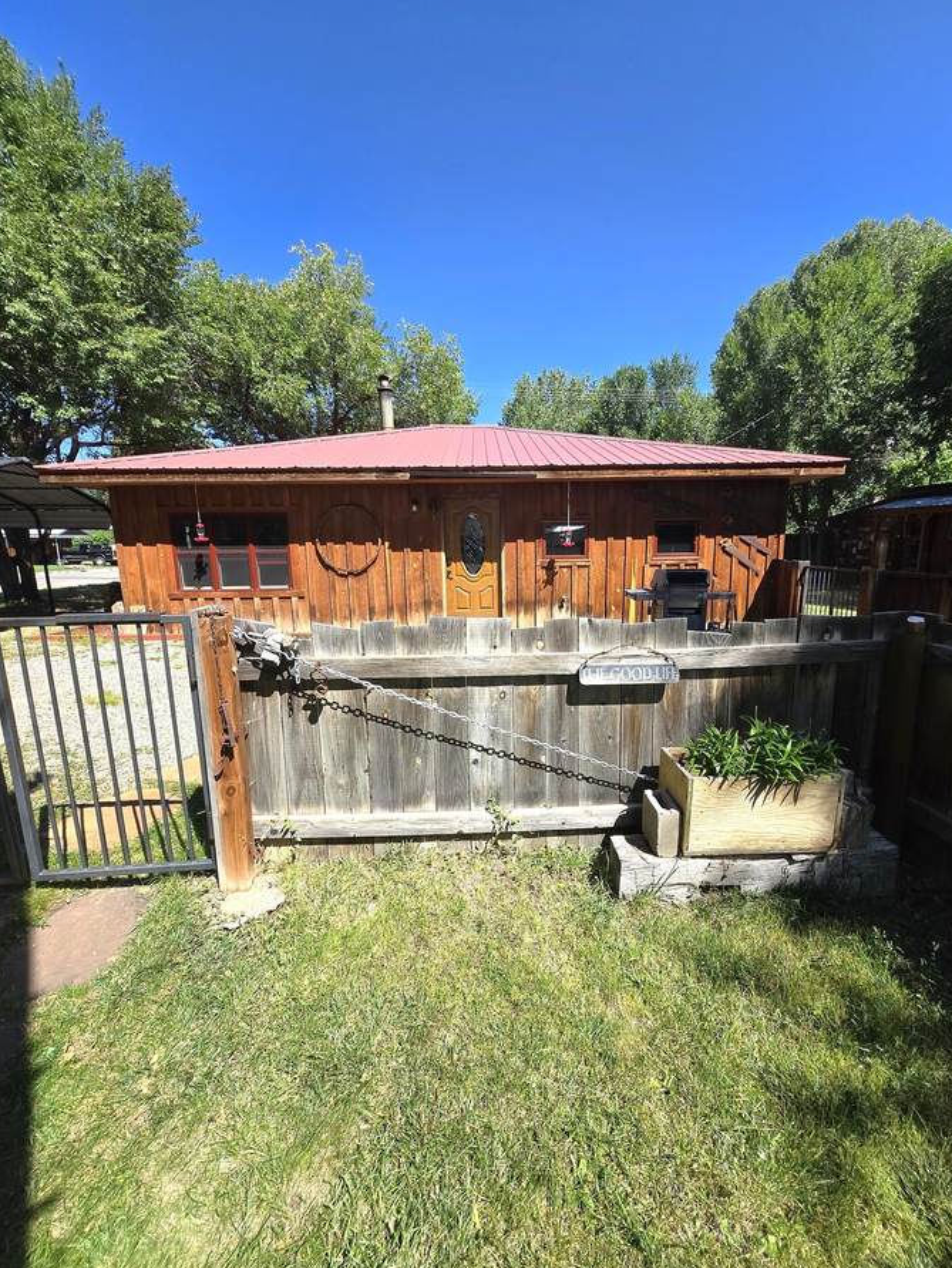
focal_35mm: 14
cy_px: 638
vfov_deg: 102.0
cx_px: 499
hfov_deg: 85.7
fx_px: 513
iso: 25
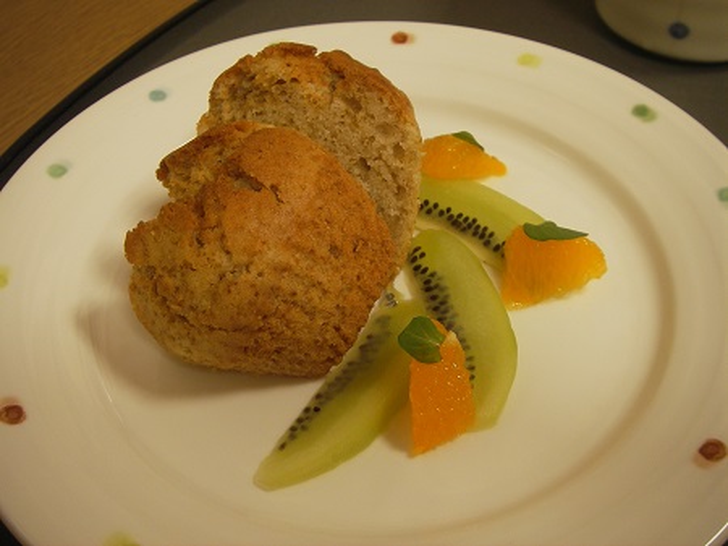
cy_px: 273
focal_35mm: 38
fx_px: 799
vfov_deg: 37.7
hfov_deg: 49.0
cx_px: 364
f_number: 3.3
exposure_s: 1/30
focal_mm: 6.3
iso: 64
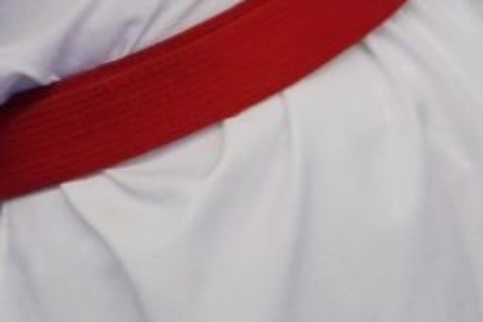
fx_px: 18742
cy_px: -737
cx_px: -280
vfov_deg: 1.0
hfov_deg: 1.5
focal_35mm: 1397
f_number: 2.8
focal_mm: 198
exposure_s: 1/1000
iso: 1600
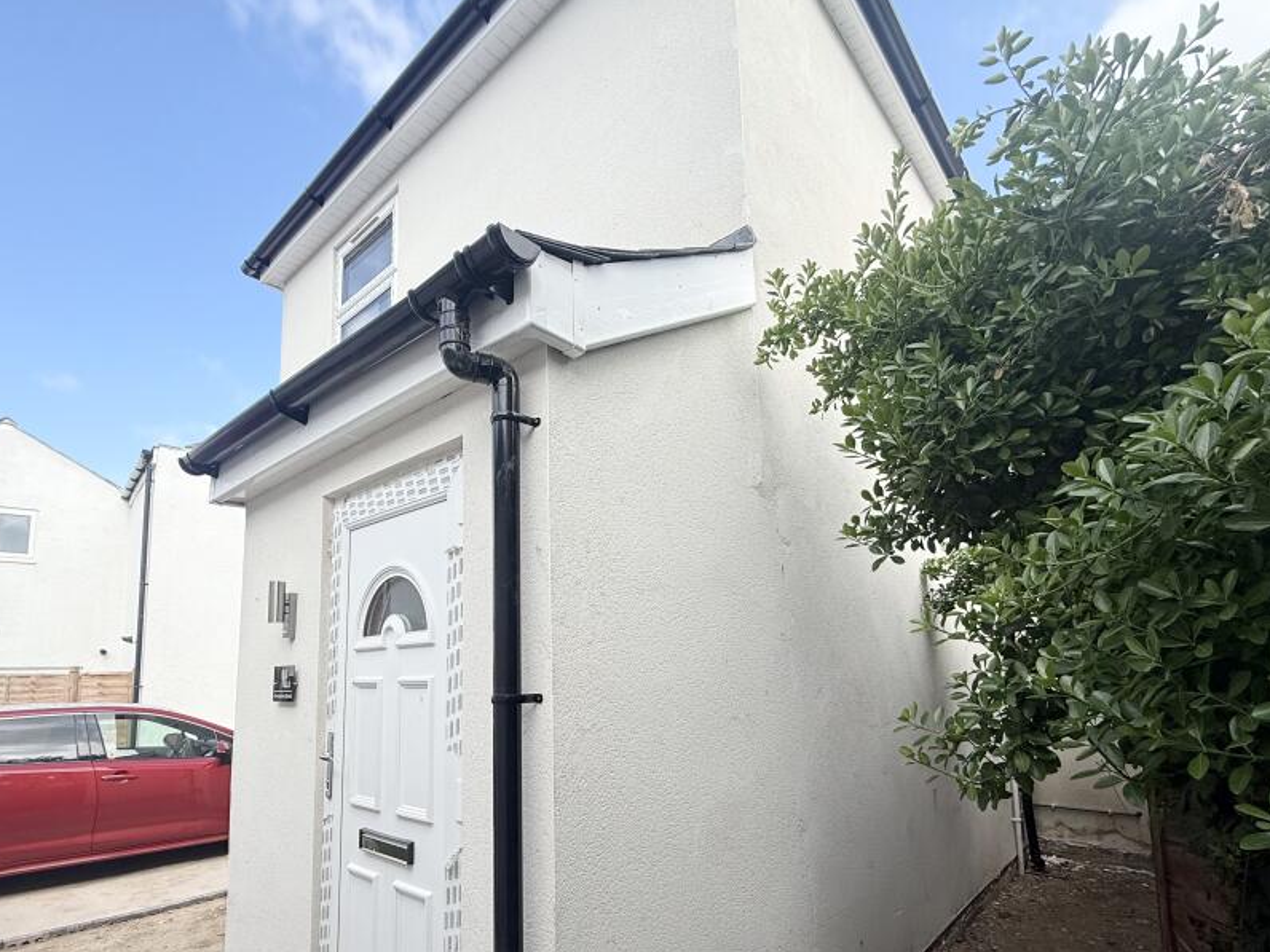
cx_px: 613
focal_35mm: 18
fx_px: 660
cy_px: 600
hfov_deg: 87.7
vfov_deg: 70.4
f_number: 2.2
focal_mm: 2.22
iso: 50
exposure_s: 1/734
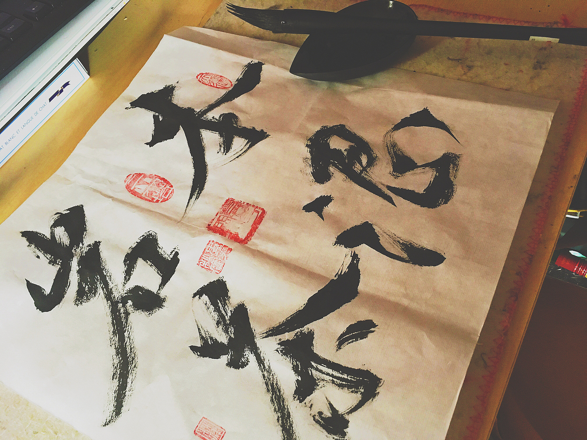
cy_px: 220
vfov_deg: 48.2
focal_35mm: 29
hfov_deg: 61.7
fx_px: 492
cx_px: 294
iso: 200
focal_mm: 4.15
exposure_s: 1/33
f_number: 2.2
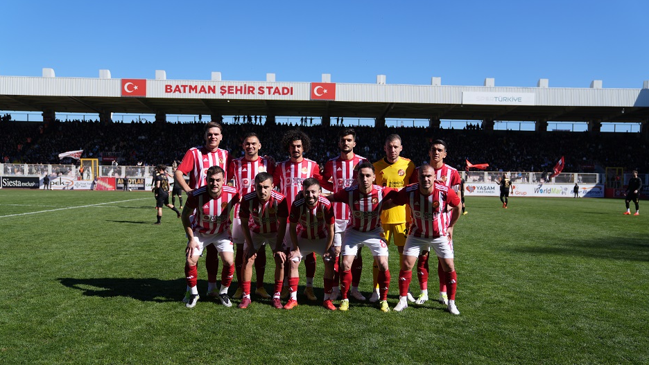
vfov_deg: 34.6
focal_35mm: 34
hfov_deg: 58.0
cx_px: 325
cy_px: 201
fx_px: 585
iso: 100
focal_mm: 32
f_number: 2.8
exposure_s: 1/2000
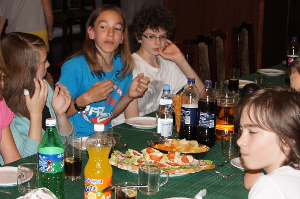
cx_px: 139
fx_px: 754
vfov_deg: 15.1
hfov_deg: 22.5
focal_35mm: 91
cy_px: 97
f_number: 5.6
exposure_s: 1/80
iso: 800
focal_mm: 55
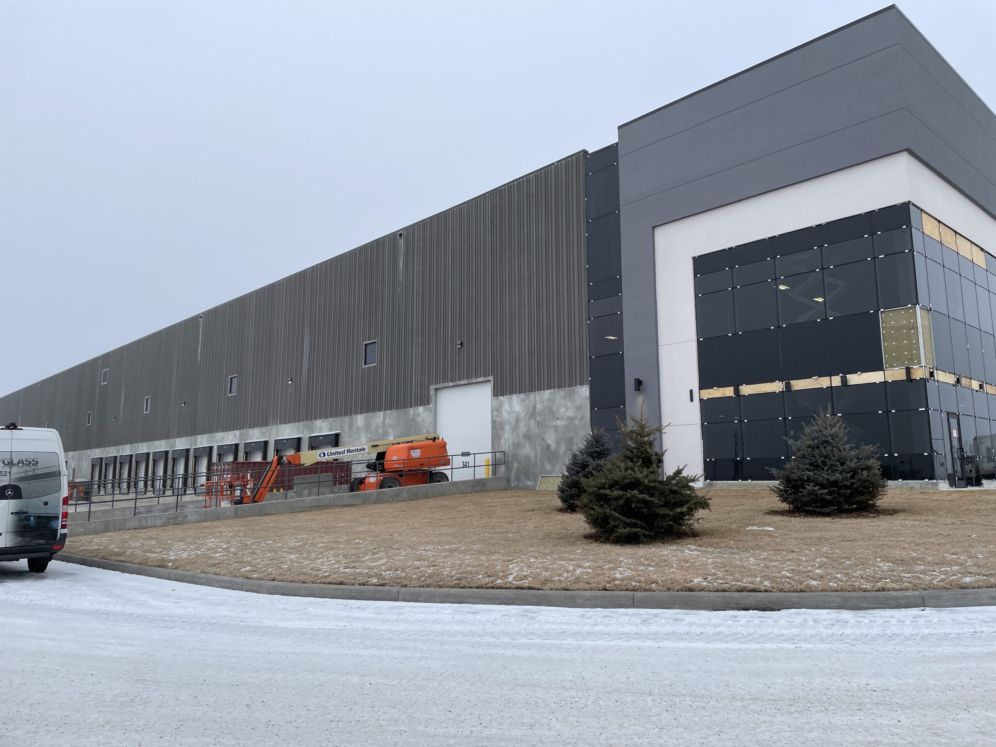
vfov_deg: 53.1
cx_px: 498
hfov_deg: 67.3
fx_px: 748
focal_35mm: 26
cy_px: 374
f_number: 1.6
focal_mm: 4.2
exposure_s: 1/1062
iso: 32
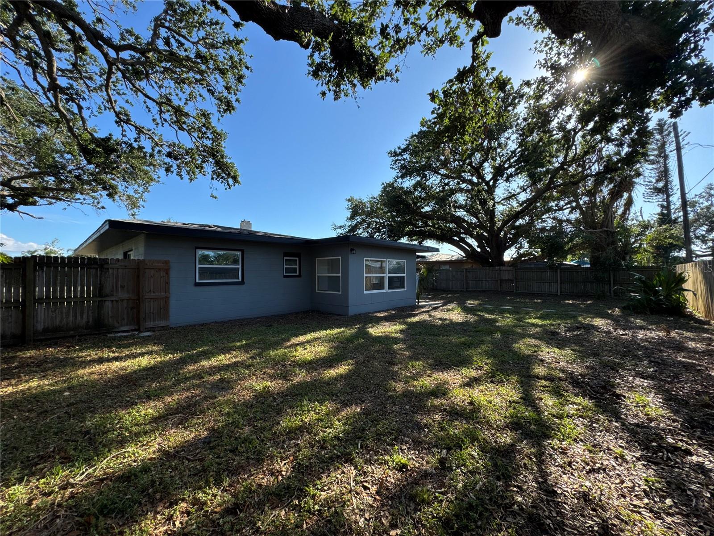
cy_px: 268
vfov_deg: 85.7
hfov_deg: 102.1
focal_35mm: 14
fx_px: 289
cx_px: 357
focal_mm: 2.22
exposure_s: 1/944
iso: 50
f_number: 2.2
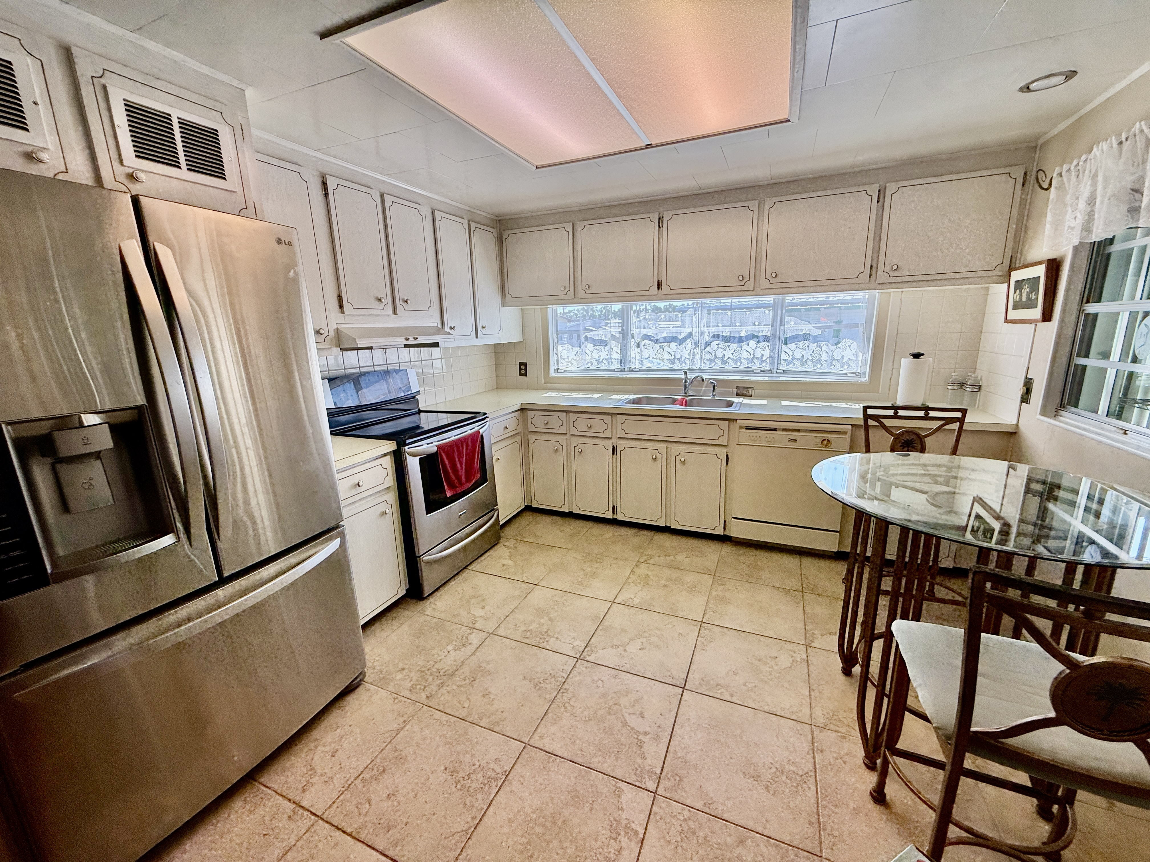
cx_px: 575
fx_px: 465
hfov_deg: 102.1
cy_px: 431
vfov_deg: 85.7
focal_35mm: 14
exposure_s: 1/368
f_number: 2.2
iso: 64
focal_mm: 2.22
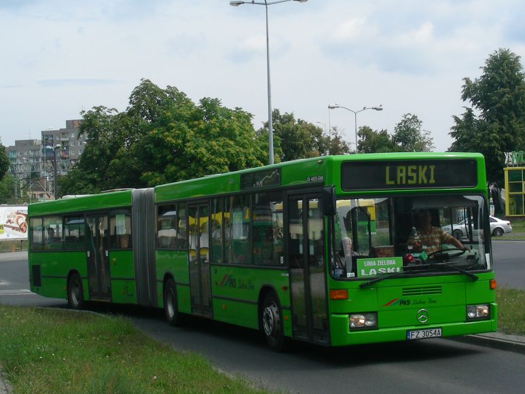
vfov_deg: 20.4
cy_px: 154
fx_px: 1092
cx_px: 288
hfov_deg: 27.0
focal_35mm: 72
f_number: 5.6
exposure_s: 1/357
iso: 50
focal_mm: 9.7
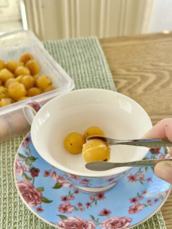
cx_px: 86
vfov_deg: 39.7
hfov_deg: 30.3
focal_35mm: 48
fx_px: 318
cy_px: 114
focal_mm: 6.86
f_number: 1.78
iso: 80
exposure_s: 1/245
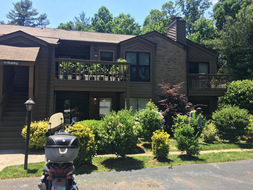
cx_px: 126
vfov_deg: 48.2
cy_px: 95
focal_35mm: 29
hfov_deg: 61.7
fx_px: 212
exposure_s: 1/523
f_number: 2.2
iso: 25
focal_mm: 4.15
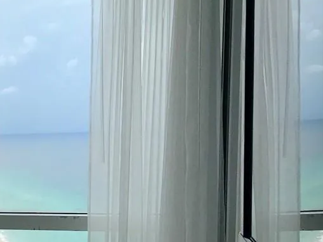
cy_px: 232
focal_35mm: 88
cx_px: -183
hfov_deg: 19.1
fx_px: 821
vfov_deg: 16.5
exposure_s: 1/977
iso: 20
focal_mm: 3.99
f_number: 1.8
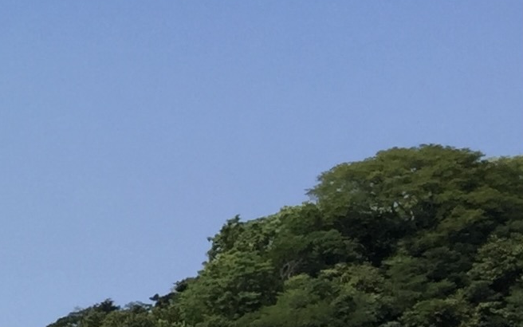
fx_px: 2124
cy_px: 314
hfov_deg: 11.5
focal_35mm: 149
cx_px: -739
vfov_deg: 8.8
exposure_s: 1/2326
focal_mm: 4.15
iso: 32
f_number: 2.2
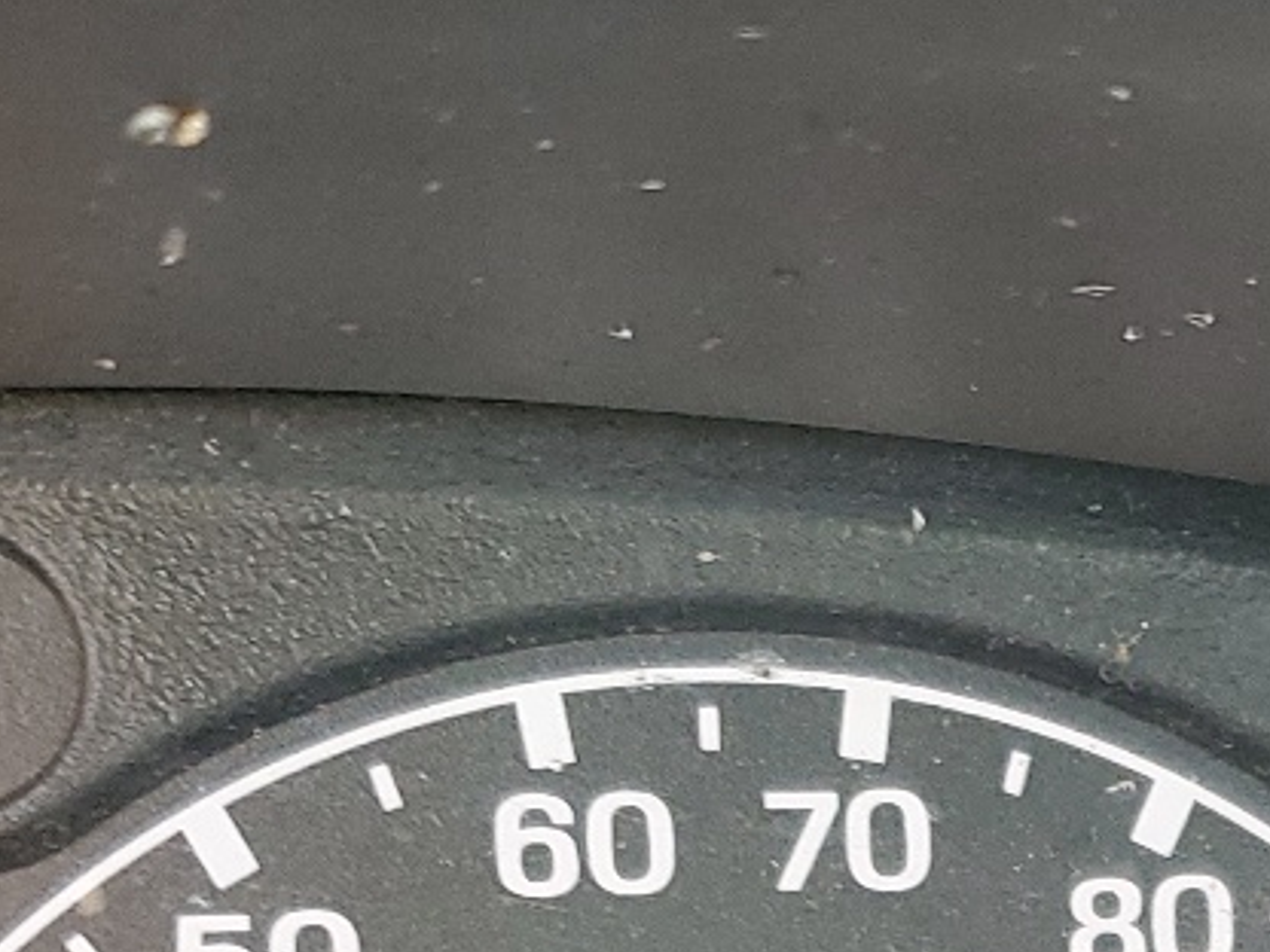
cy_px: 1648
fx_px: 3669
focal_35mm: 100
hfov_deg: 19.4
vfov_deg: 13.5
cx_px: 1062
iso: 107
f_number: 1.5
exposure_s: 1/60.2
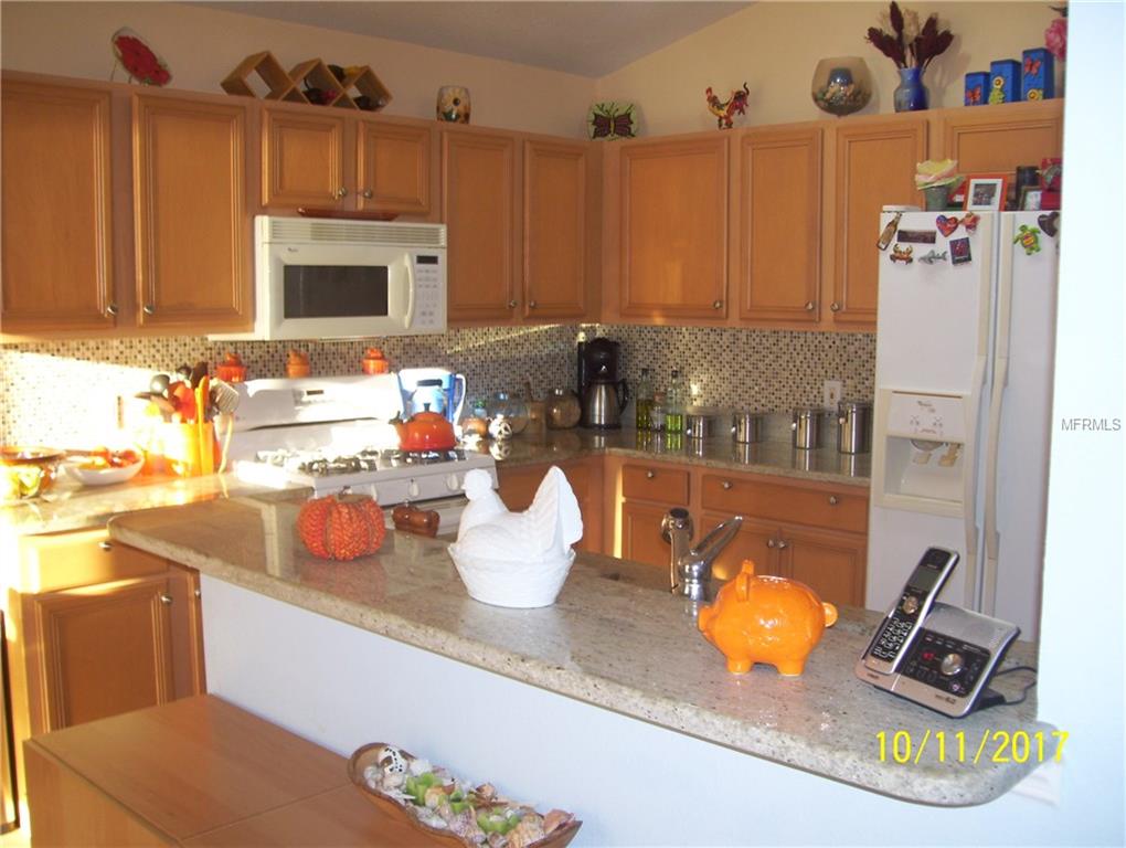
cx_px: 563
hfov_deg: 51.3
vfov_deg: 39.7
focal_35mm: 36
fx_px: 1173
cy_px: 424
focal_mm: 6
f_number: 2.7
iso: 80
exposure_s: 1/25
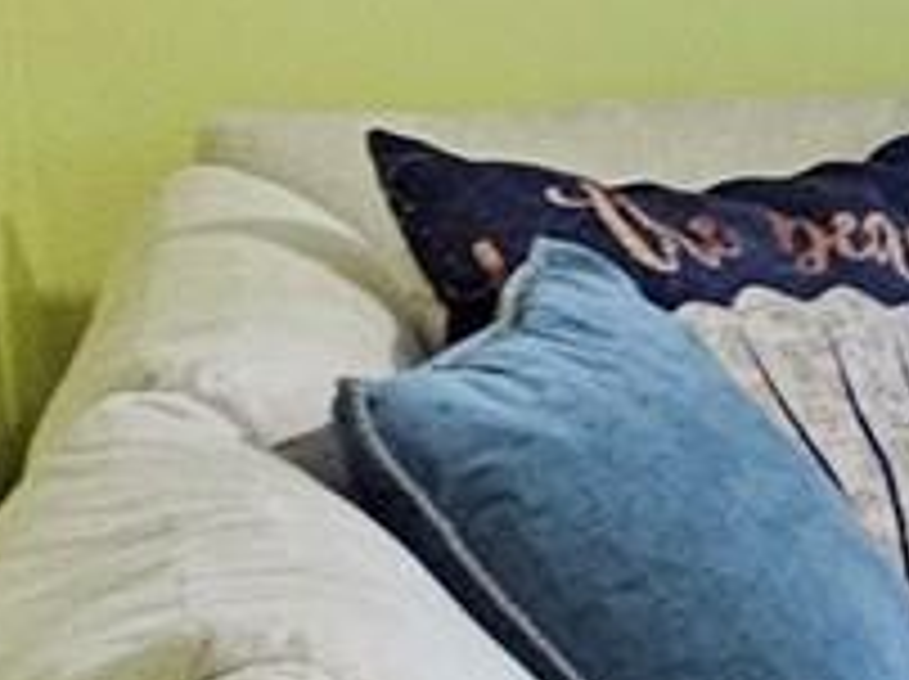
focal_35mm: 103
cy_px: -45
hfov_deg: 12.2
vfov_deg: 14.1
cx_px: 2520
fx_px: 2702
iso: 400
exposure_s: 1/30
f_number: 2.2
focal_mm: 2.2
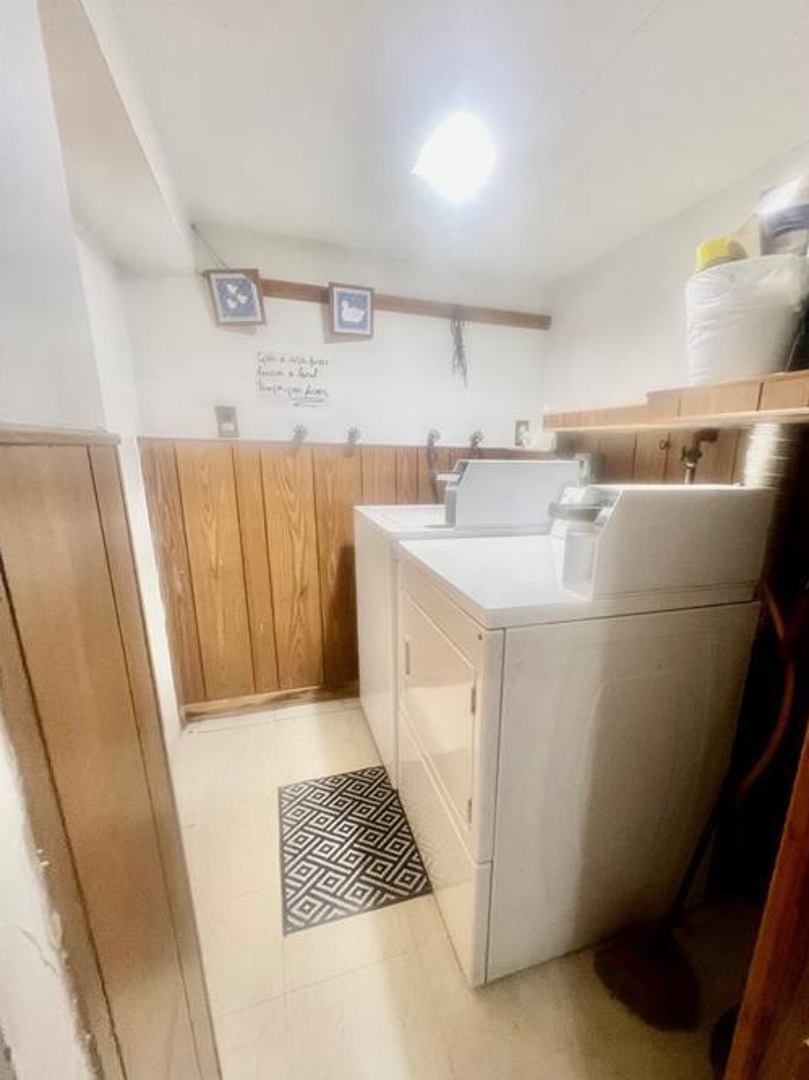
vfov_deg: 97.9
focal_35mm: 15
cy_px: 590
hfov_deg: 81.2
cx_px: 460
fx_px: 468
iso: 200
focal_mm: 1.57
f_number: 1.8
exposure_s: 1/60
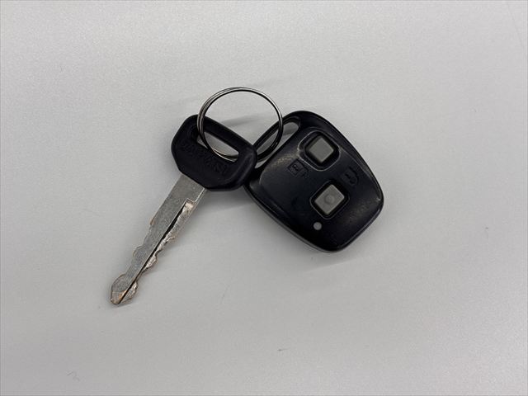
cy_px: 198
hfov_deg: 36.8
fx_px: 793
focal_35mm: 52
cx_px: 264
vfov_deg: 28.0
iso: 32
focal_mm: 5.96
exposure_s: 1/258
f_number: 1.6
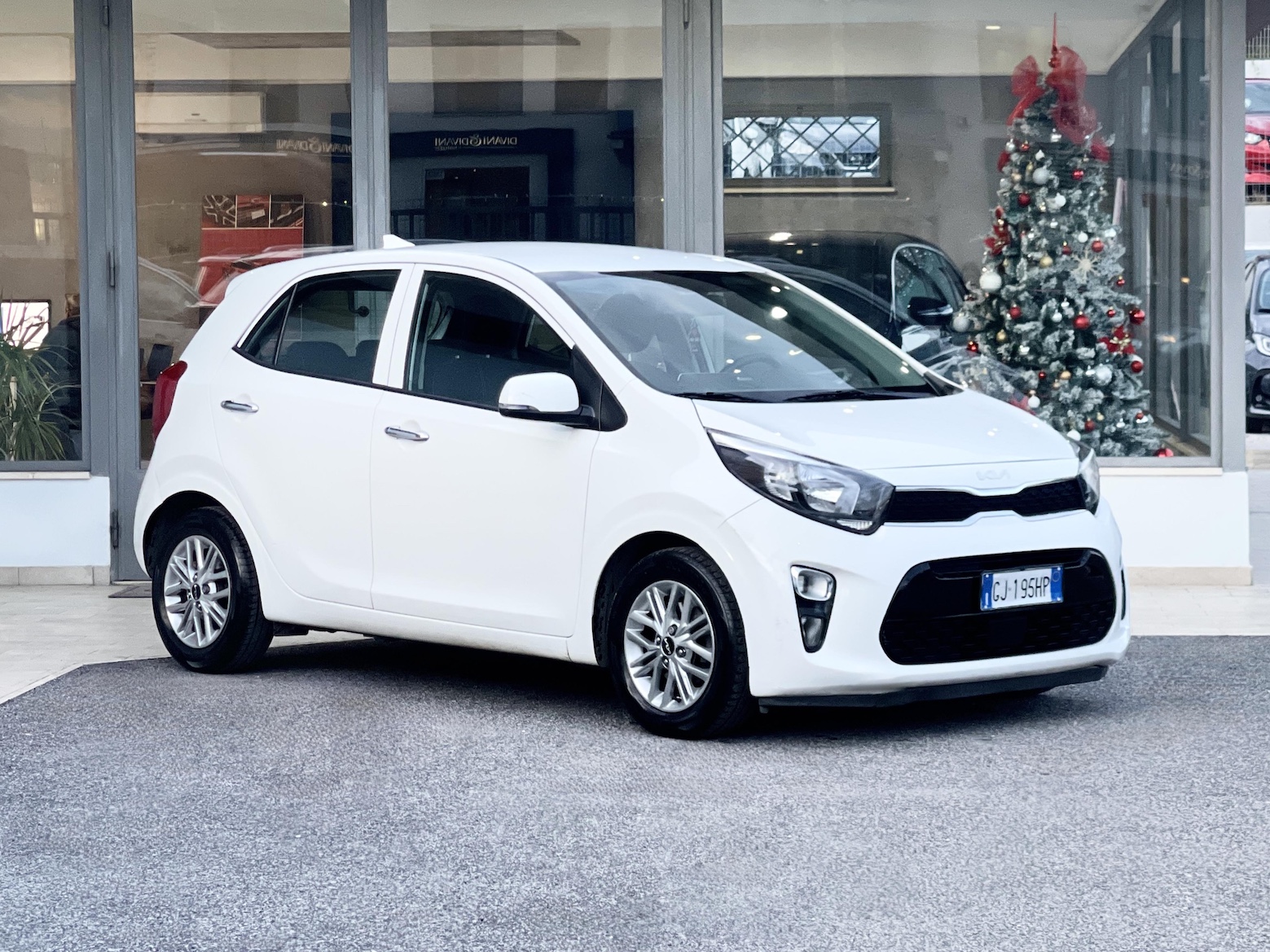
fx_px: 2348
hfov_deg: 30.3
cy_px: 476
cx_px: 635
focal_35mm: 64
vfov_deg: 22.9
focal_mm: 7.5
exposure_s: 1/113
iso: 250
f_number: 2.2
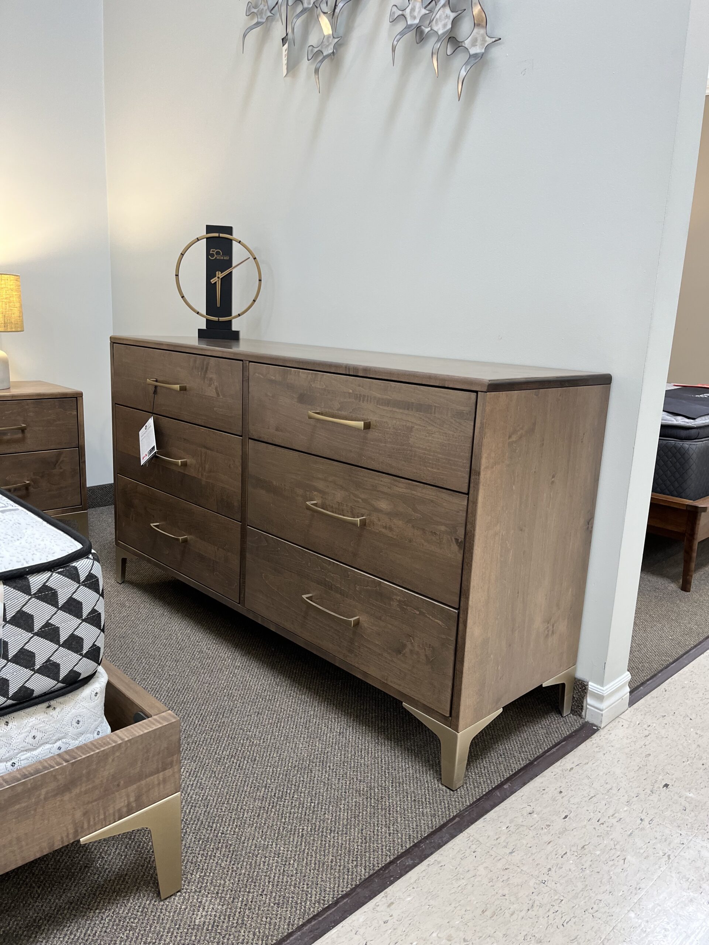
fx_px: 710
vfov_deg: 67.3
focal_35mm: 26
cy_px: 472
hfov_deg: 53.1
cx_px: 354
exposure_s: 1/120
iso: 125
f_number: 1.6
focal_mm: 5.1
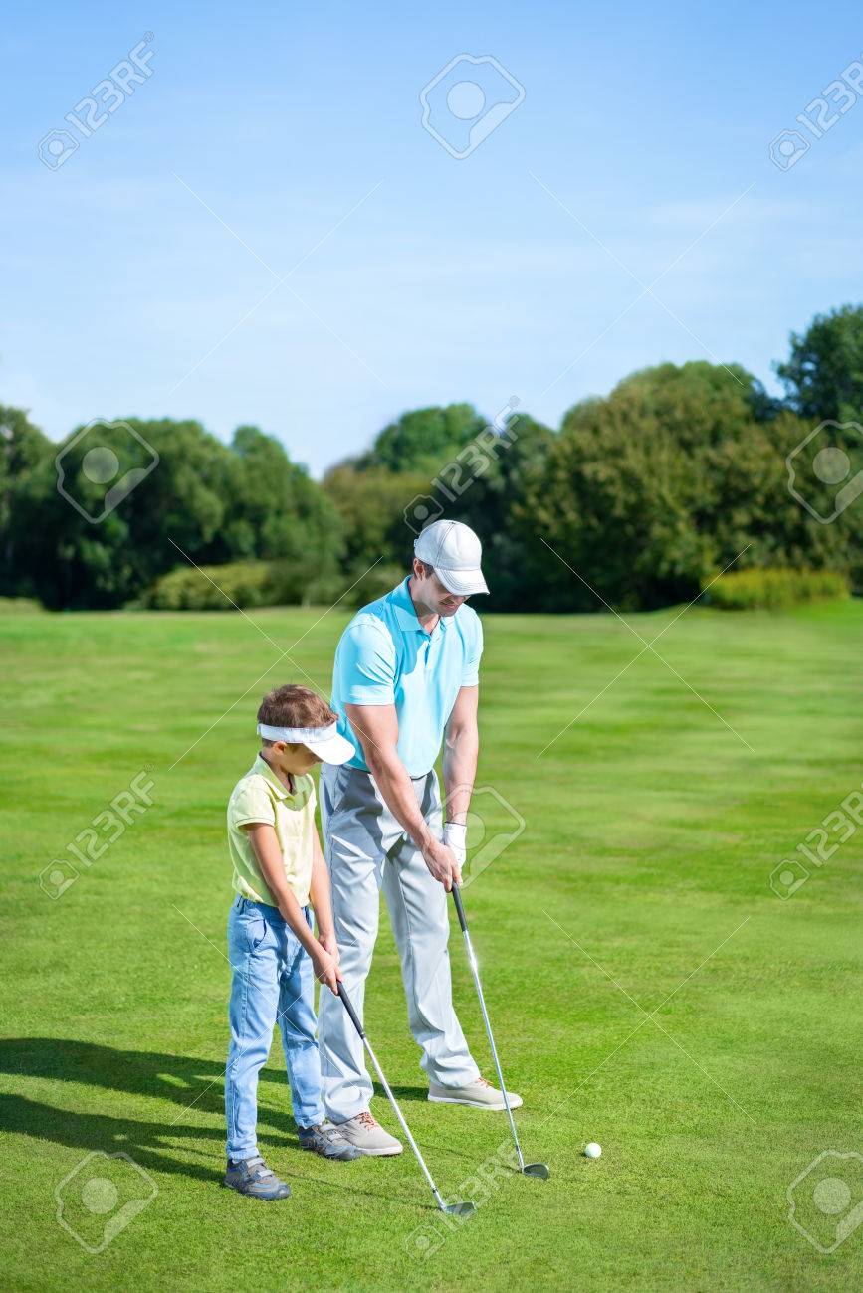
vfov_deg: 36.2
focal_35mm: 55
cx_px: 432
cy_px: 646
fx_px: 1977
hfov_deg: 24.6
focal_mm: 55
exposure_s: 1/200
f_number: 2
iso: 100
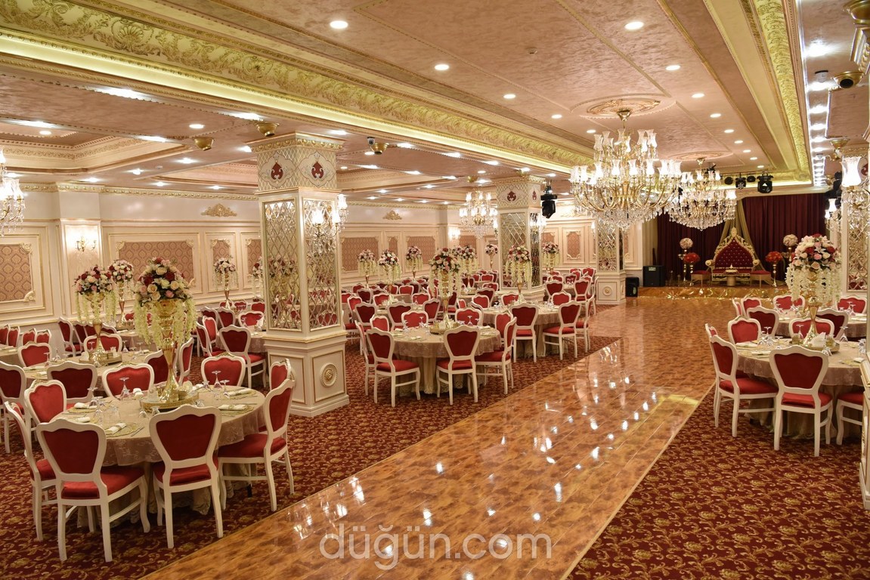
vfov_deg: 53.2
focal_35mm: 24
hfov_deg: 73.7
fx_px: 580
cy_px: 290
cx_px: 435
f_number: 5
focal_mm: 24
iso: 1600
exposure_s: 1/100
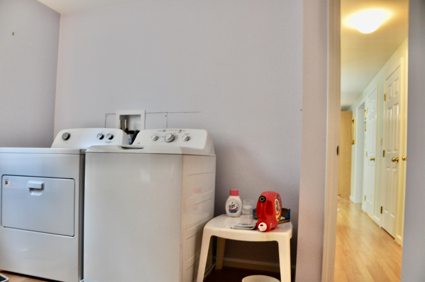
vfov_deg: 47.8
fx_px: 318
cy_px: 141
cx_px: 212
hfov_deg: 67.4
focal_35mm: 27
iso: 800
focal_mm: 18
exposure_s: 1/13
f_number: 6.3
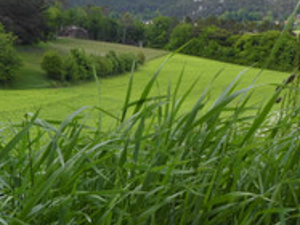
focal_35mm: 75
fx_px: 650
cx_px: 22
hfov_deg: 25.1
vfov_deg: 19.6
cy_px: 75
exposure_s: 1/200
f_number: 3.3
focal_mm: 4.9
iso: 80
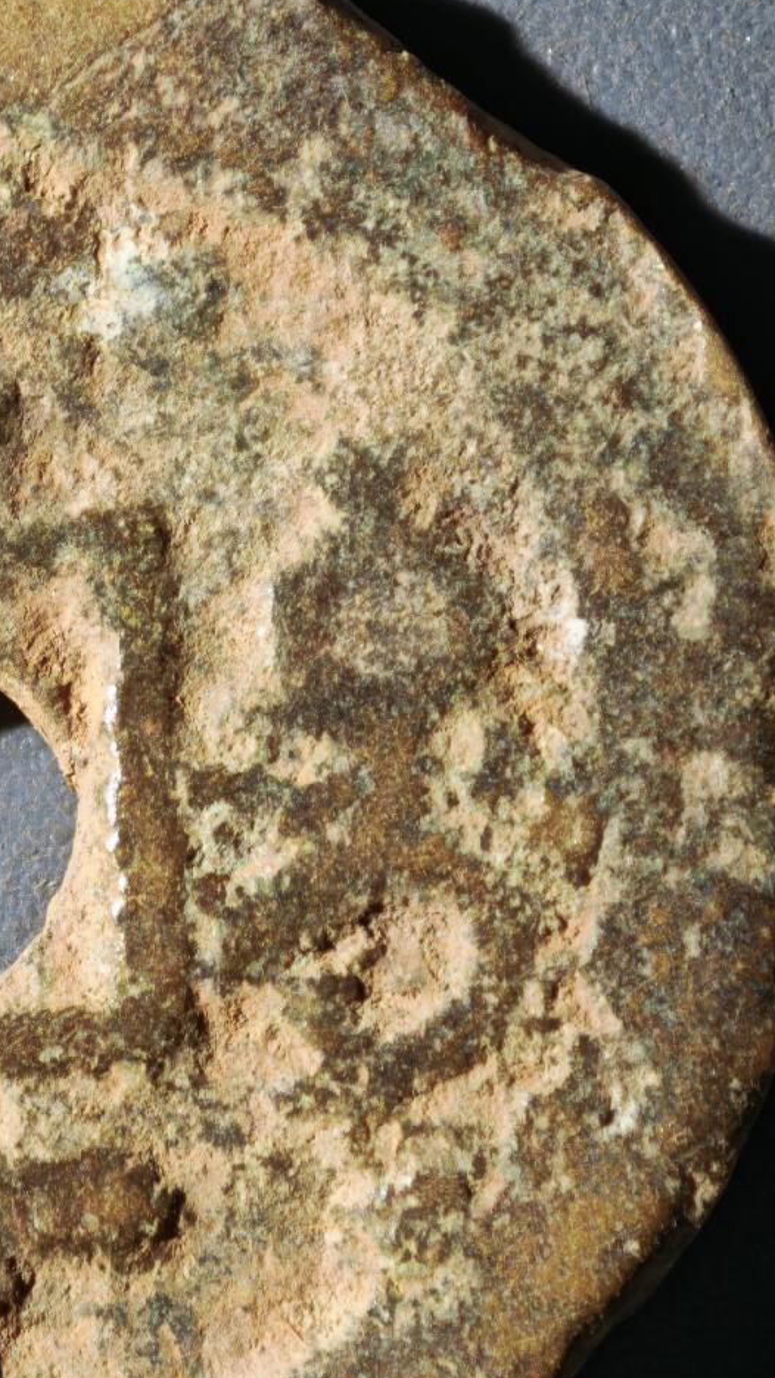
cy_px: 719
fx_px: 7890
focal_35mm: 216
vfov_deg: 10.0
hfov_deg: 5.6
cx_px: -116
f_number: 2
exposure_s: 1/100
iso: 125
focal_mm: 9
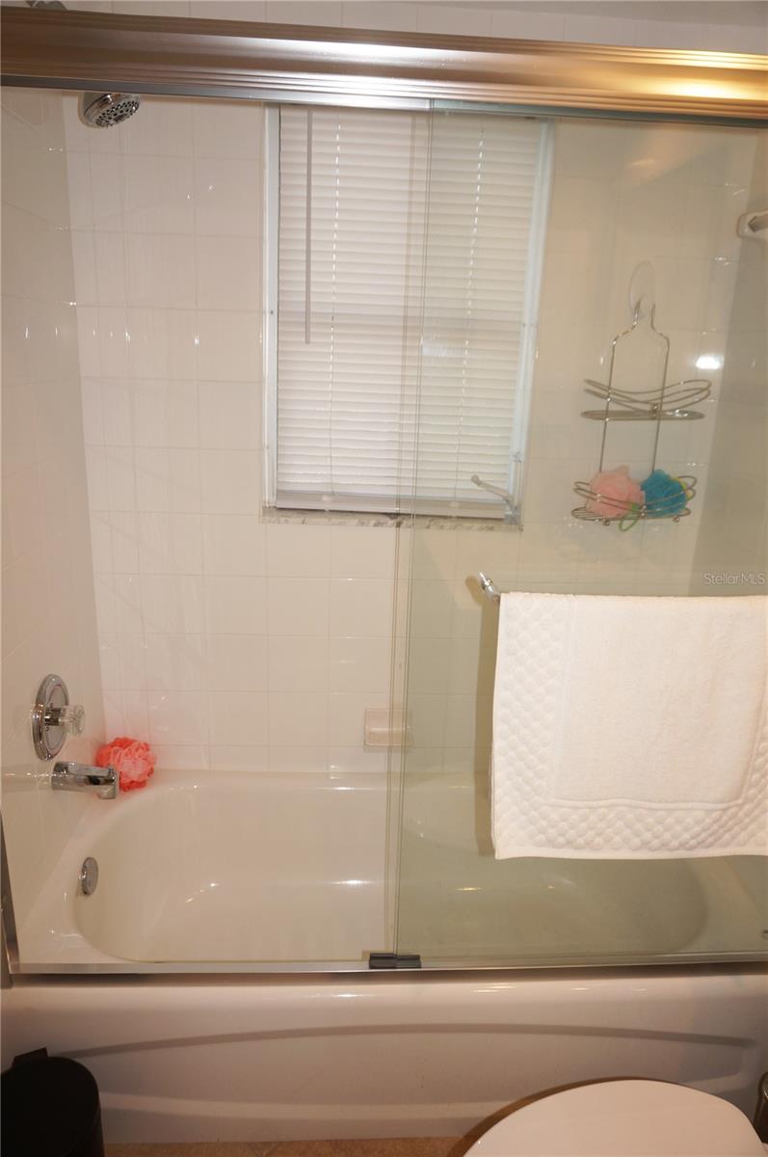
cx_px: 384
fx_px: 770
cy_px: 578
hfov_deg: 53.0
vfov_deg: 73.8
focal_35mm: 24
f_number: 4
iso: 160
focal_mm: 16
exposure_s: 1/160
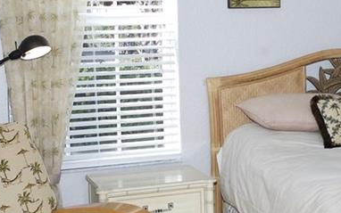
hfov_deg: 22.0
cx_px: 358
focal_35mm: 90
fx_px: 837
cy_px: 39
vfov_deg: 14.4
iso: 640
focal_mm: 22
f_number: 8
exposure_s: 1/250
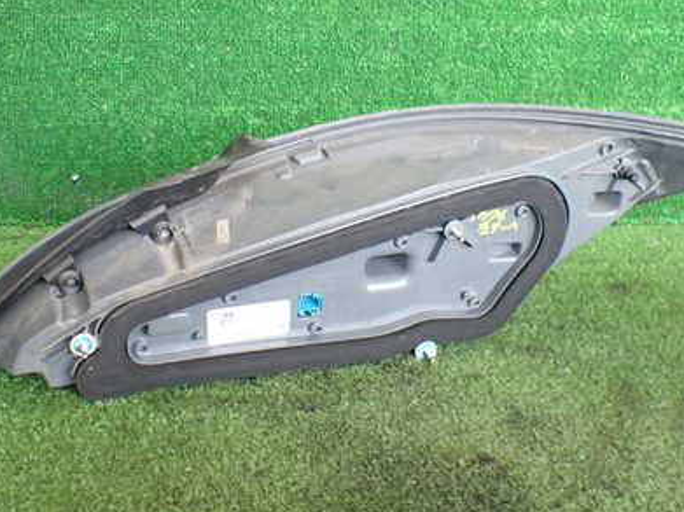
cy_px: 225
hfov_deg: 41.2
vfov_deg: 31.5
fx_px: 909
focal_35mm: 46
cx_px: 318
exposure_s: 1/125
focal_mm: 5.4
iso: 400
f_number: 2.3
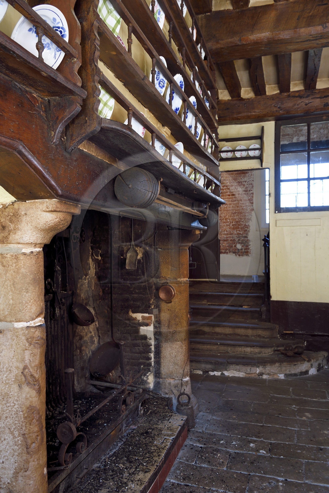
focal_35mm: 31
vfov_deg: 60.3
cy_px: 246
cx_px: 164
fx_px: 425
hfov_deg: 42.3
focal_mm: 31
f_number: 9
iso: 800
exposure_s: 1/25
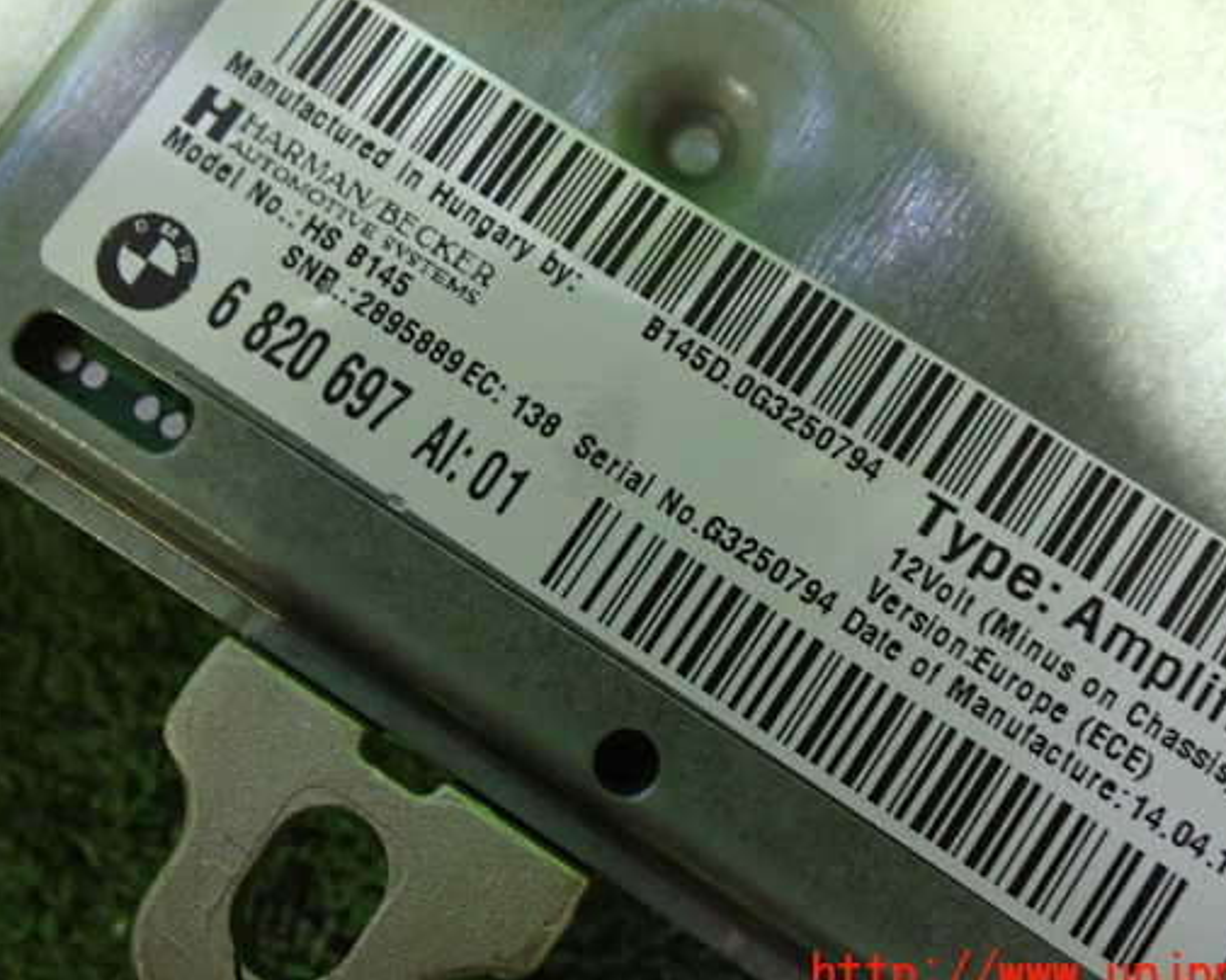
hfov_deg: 36.7
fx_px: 1851
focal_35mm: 51
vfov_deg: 29.7
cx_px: 631
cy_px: 461
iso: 800
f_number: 2.9
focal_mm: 7.84
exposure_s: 1/20
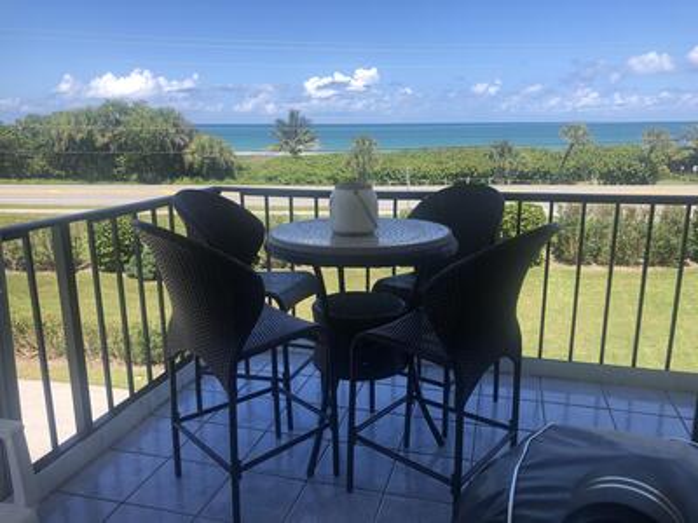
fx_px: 565
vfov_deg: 49.7
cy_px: 262
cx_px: 349
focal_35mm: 28
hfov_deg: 63.4
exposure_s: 1/1185
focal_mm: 3.99
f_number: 1.8
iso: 20
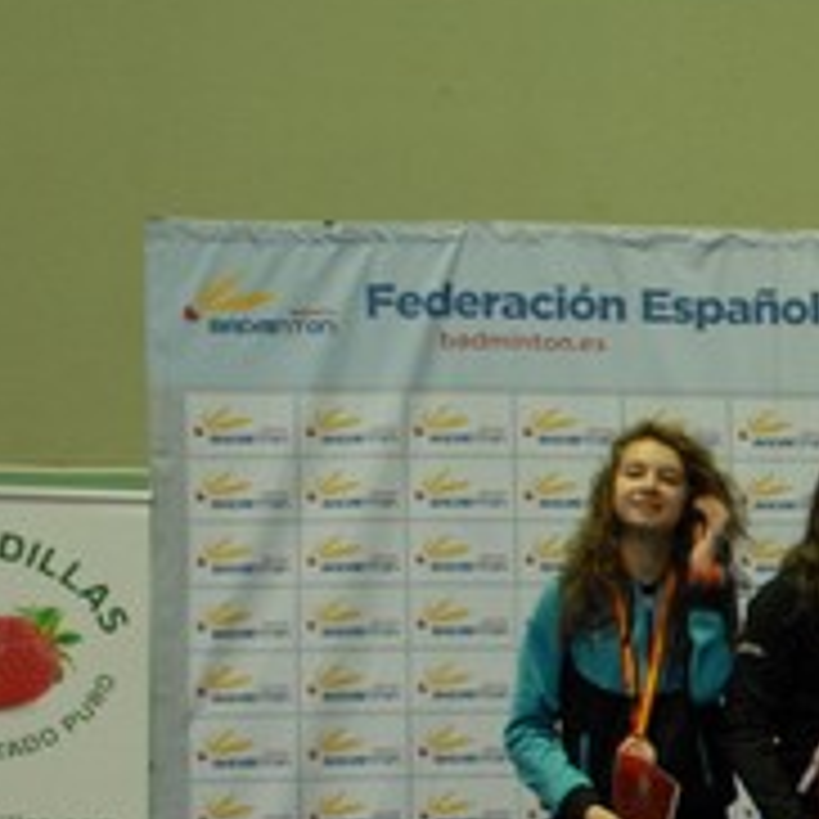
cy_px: 850
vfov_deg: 11.8
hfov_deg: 10.7
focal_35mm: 146
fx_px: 3908
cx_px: 1764
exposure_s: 1/25
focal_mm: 26
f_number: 4
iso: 640
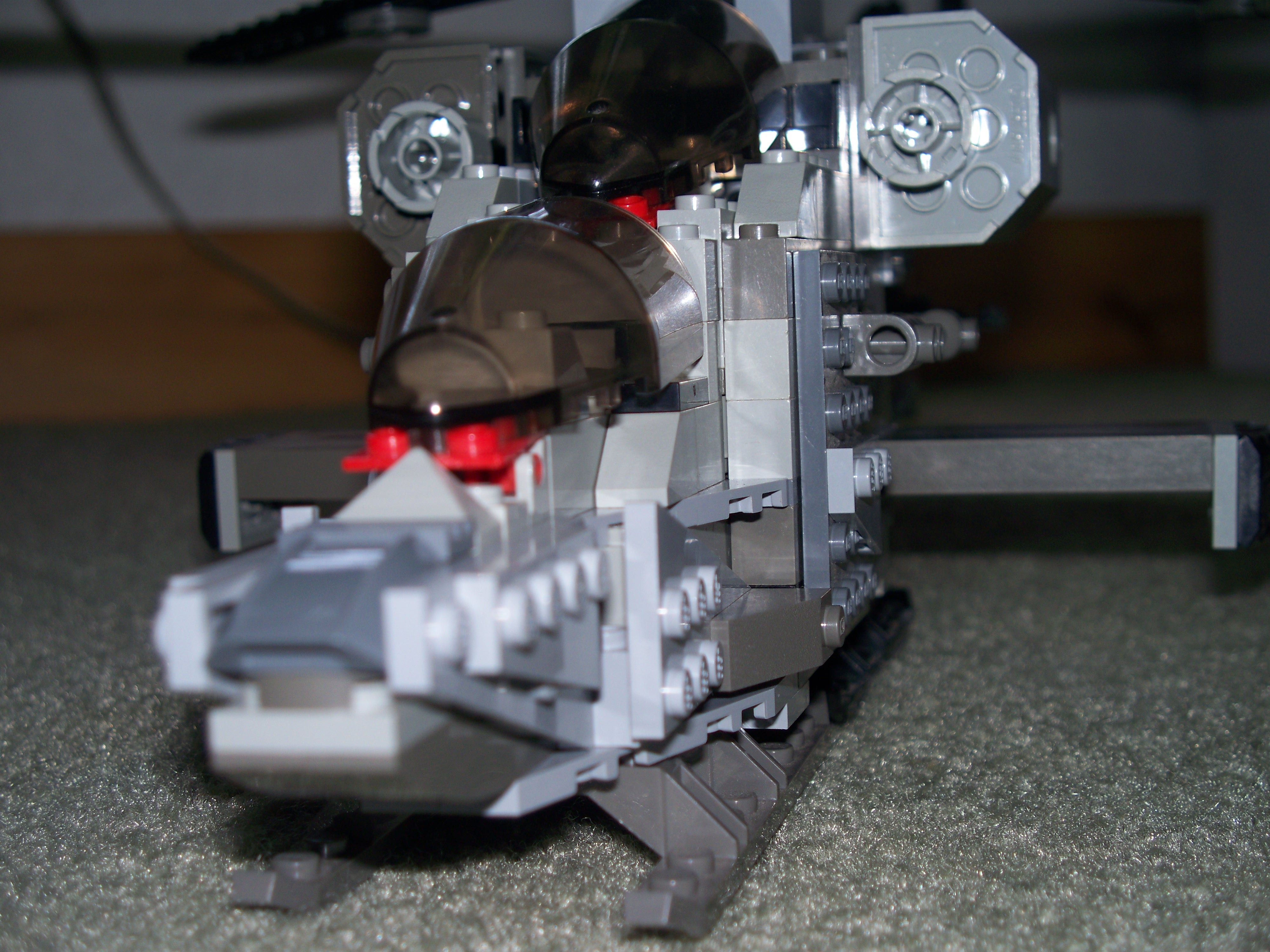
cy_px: 476
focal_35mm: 61
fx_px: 2238
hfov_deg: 31.7
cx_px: 635
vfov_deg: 24.0
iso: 64
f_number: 3.1
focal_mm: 12.89
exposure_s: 1/80
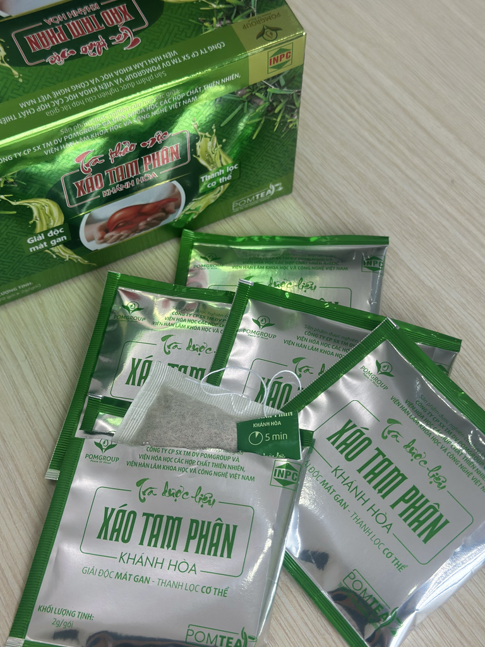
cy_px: 334
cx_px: 240
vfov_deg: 38.2
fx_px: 934
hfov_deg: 29.1
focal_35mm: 50
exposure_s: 1/1357
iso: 80
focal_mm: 6.86
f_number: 1.78
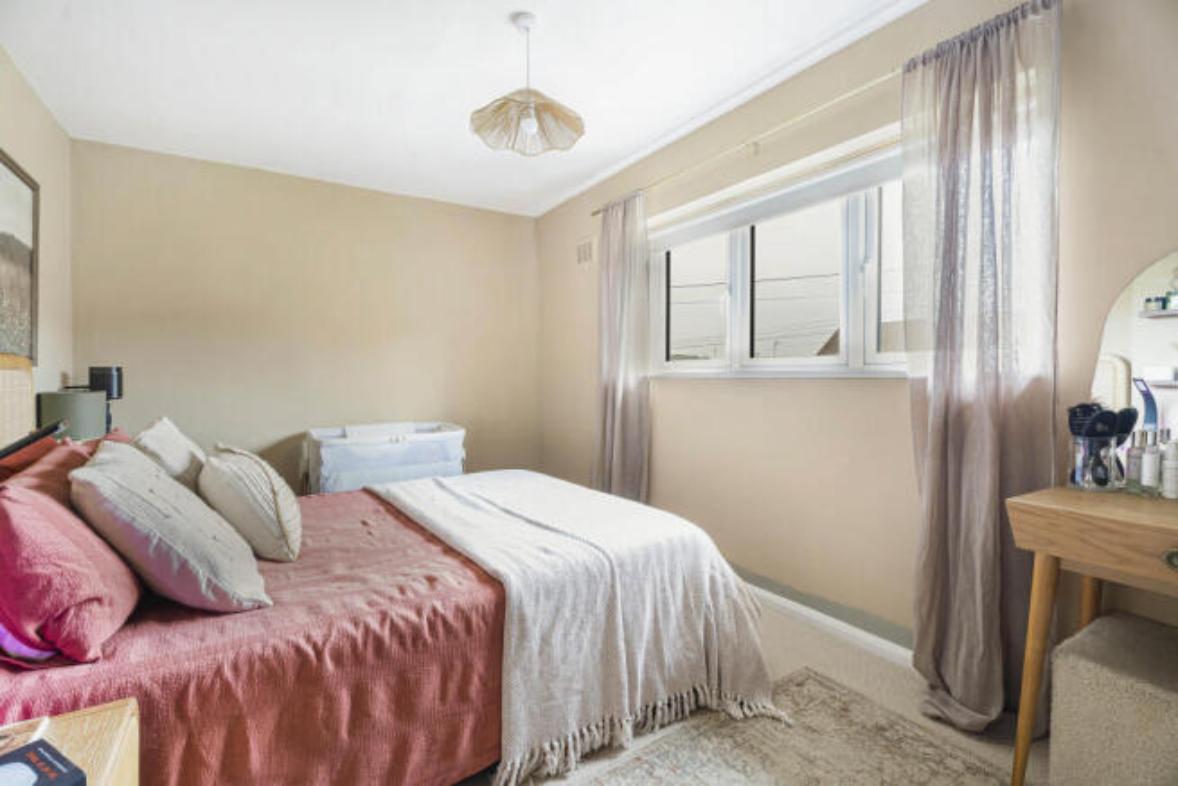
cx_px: 589
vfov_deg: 73.8
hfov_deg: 96.7
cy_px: 393
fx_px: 524
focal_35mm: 16
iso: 400
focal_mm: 16
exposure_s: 5
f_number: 9
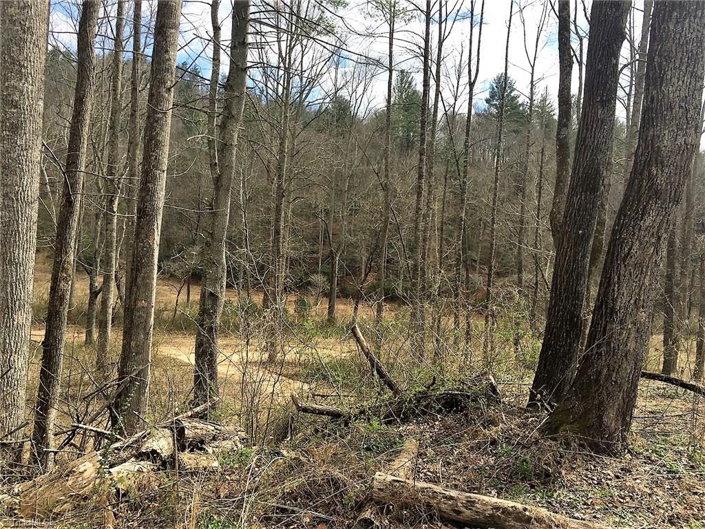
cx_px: 352
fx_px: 591
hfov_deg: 61.7
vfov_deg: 48.2
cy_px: 264
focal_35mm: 29
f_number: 2.2
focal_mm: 4.15
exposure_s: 1/942
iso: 32
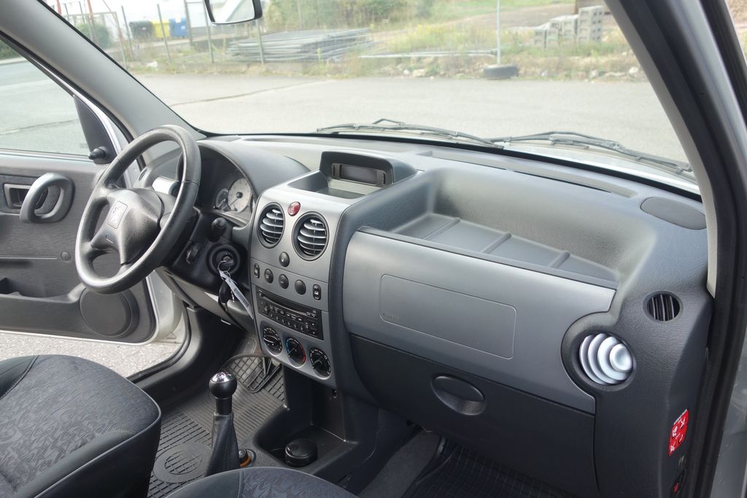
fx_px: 581
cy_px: 249
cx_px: 374
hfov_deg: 65.5
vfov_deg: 46.4
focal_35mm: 28
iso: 125
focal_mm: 10.4
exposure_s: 1/100
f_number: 3.2
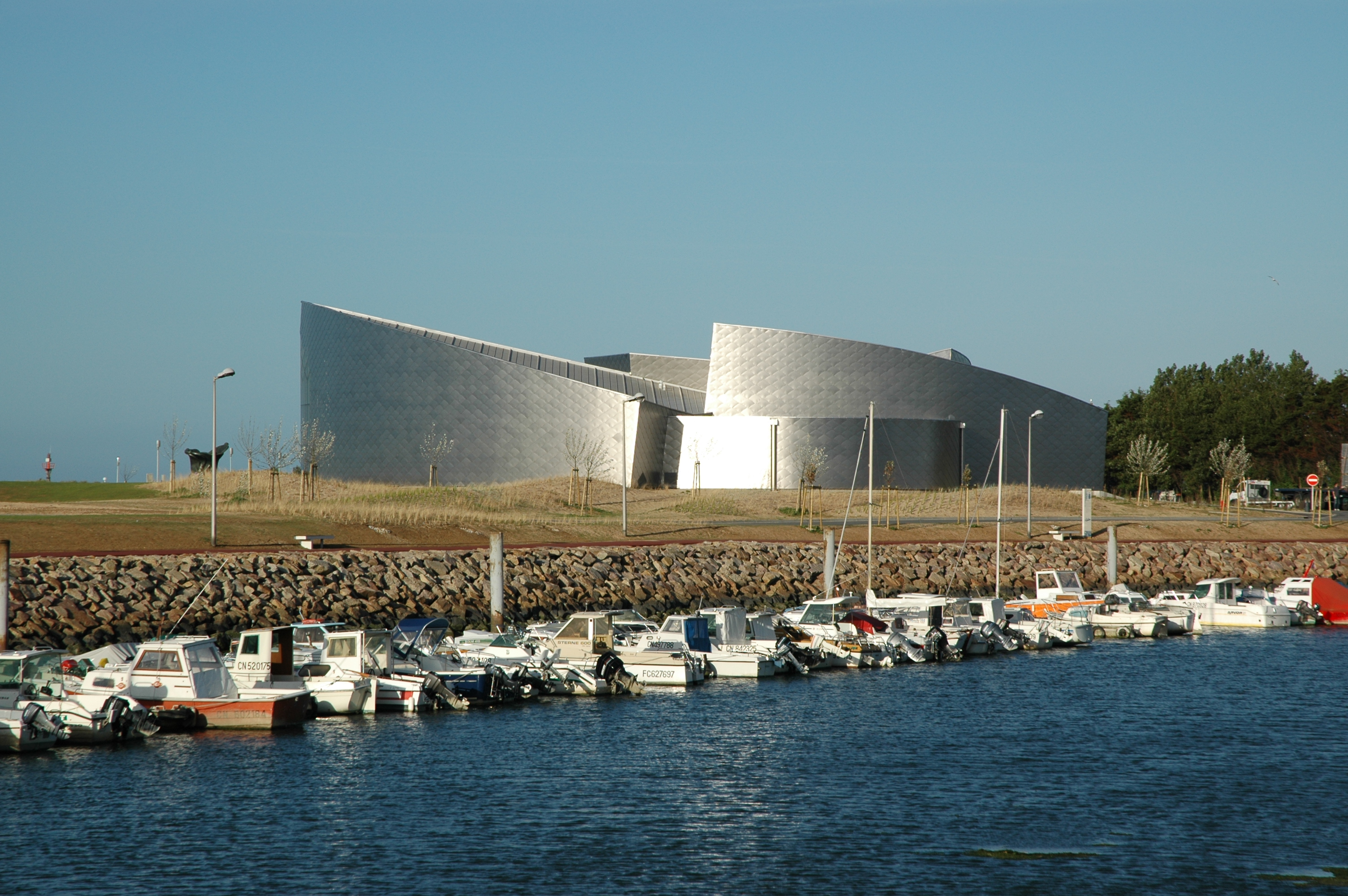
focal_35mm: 105
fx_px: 3928
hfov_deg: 19.5
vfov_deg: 13.0
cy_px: 448
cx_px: 674
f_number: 10
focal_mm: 70
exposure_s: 1/400
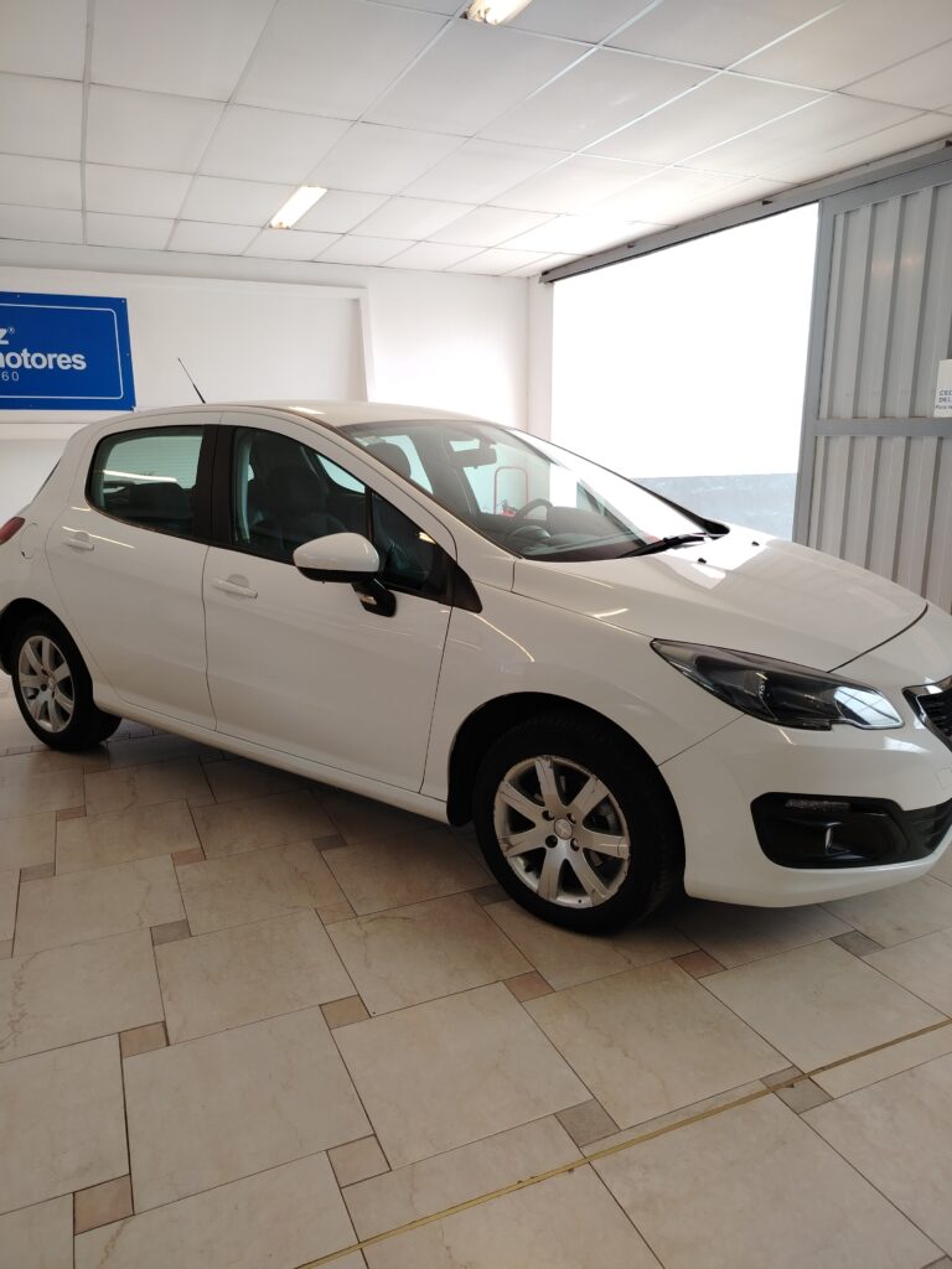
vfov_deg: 71.6
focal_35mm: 24
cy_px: 634
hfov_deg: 56.8
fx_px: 880
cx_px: 476
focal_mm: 5.25
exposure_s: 1/50
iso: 288
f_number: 1.75
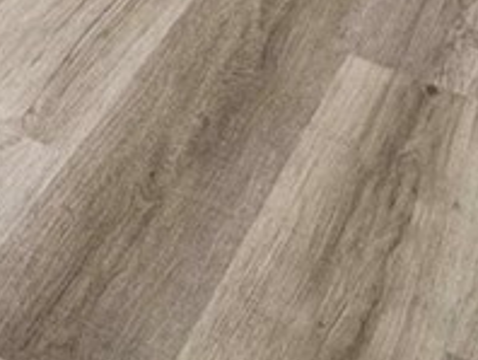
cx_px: -671
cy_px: -824
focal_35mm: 101
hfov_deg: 13.8
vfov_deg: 9.7
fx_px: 1396
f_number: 7.1
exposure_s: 1/60
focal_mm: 13
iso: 160
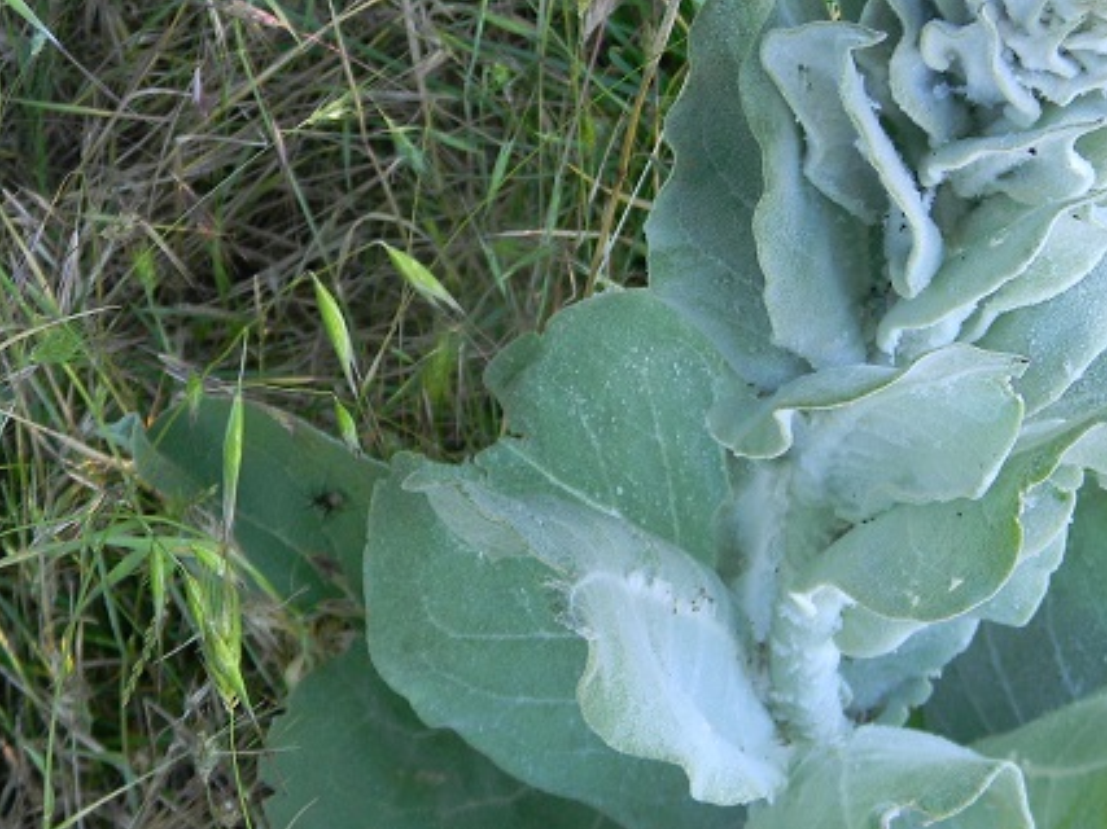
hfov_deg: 18.5
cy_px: 381
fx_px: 3357
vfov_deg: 14.1
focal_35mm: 105
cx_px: 910
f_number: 4.1
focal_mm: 10.1
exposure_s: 1/30
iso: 98
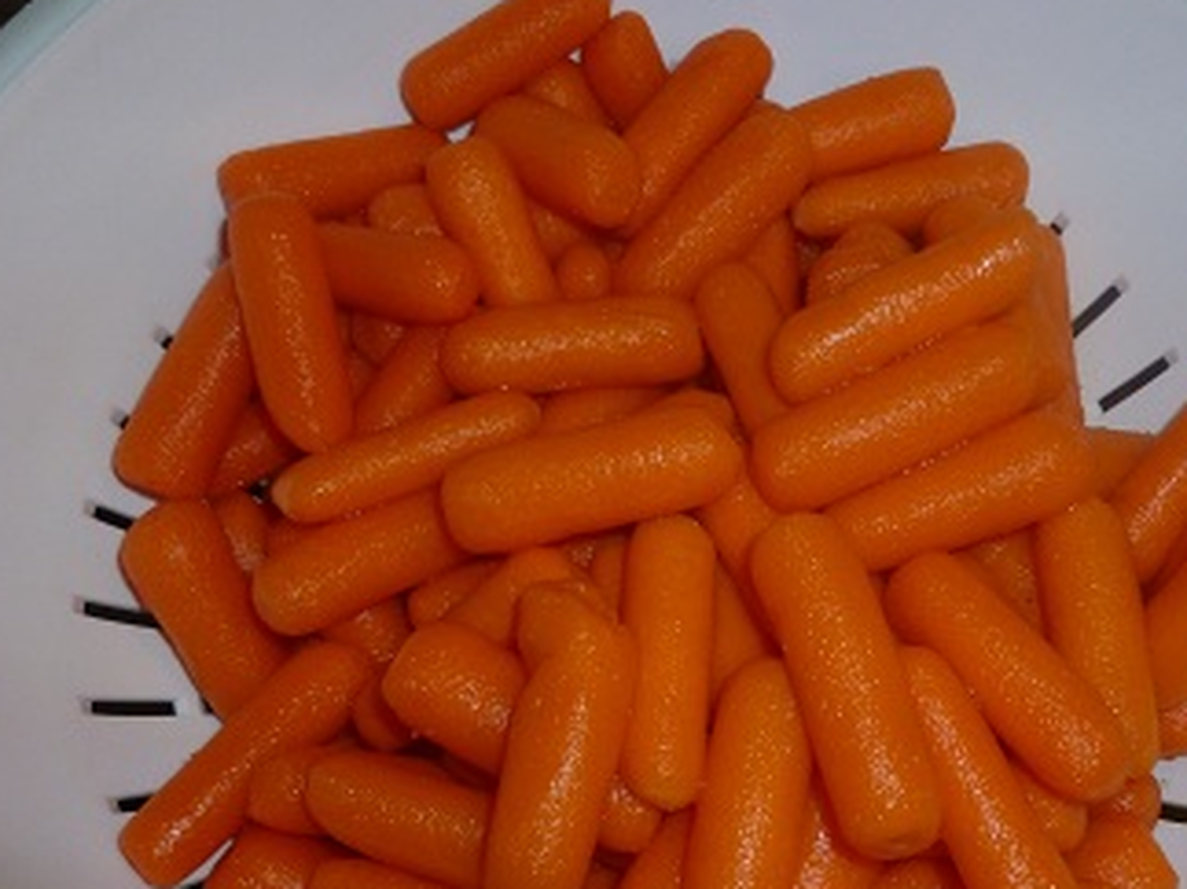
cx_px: 684
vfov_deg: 45.2
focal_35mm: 31
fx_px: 1063
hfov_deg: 58.1
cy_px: 525
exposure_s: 1/60
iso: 250
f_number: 3.3
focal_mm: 4.5
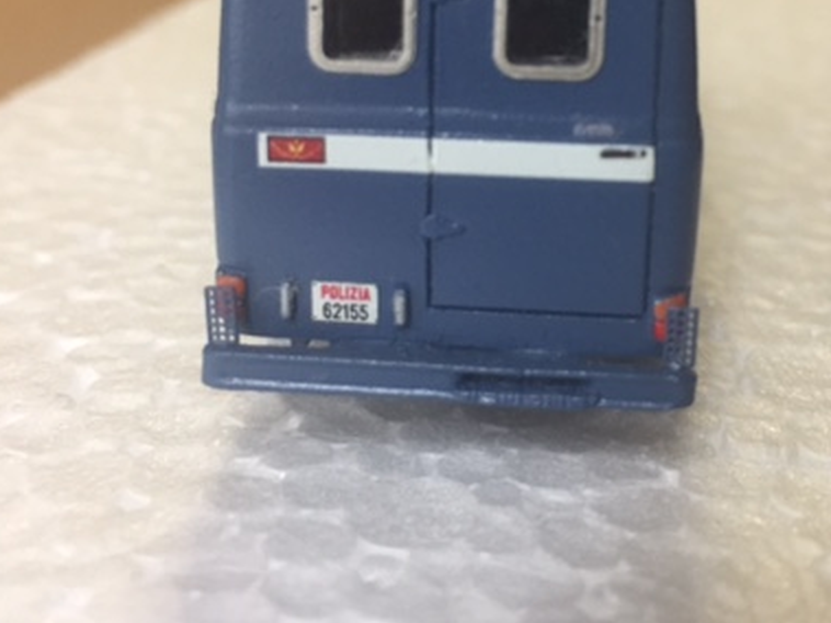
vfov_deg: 29.3
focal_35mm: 49
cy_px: 167
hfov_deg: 38.7
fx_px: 1176
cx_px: 515
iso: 64
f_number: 2.2
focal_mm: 4.15
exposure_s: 1/33
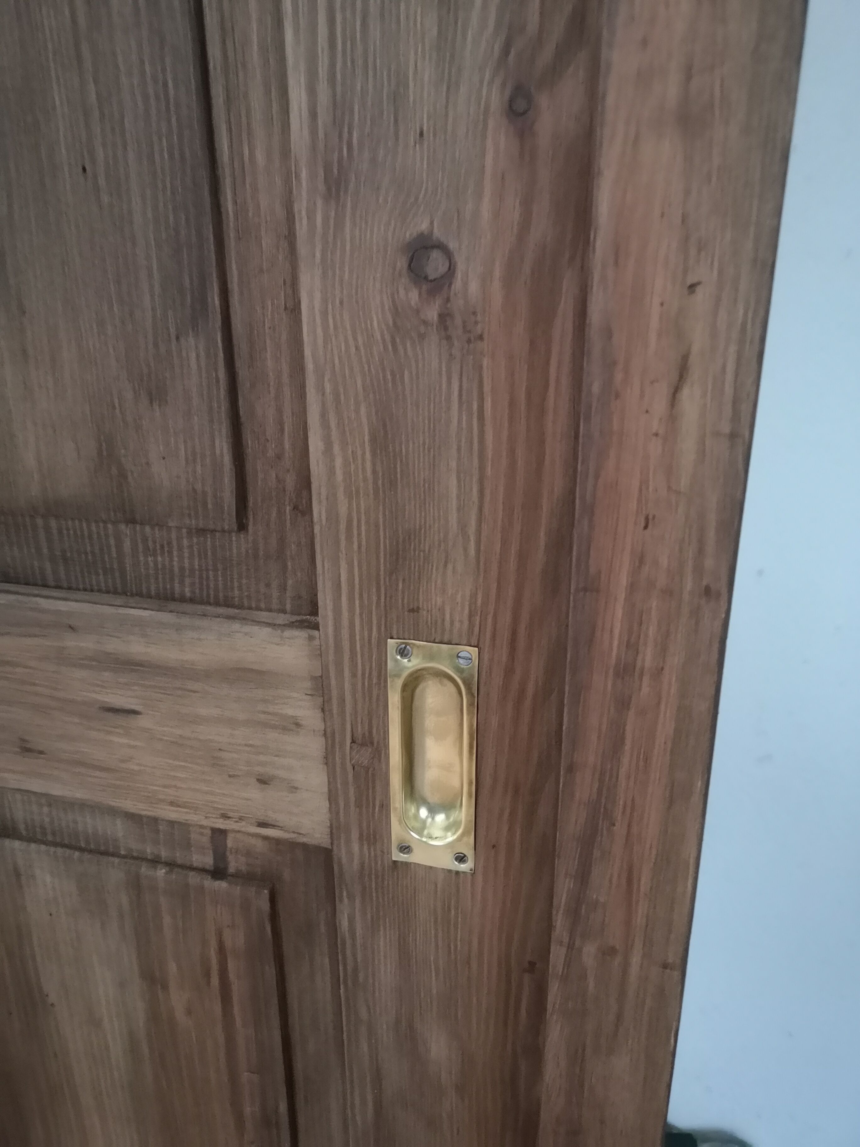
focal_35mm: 27
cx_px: 430
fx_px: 894
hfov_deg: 51.4
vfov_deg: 65.3
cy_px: 574
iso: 2500
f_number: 1.8
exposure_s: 1/18
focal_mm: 5.58
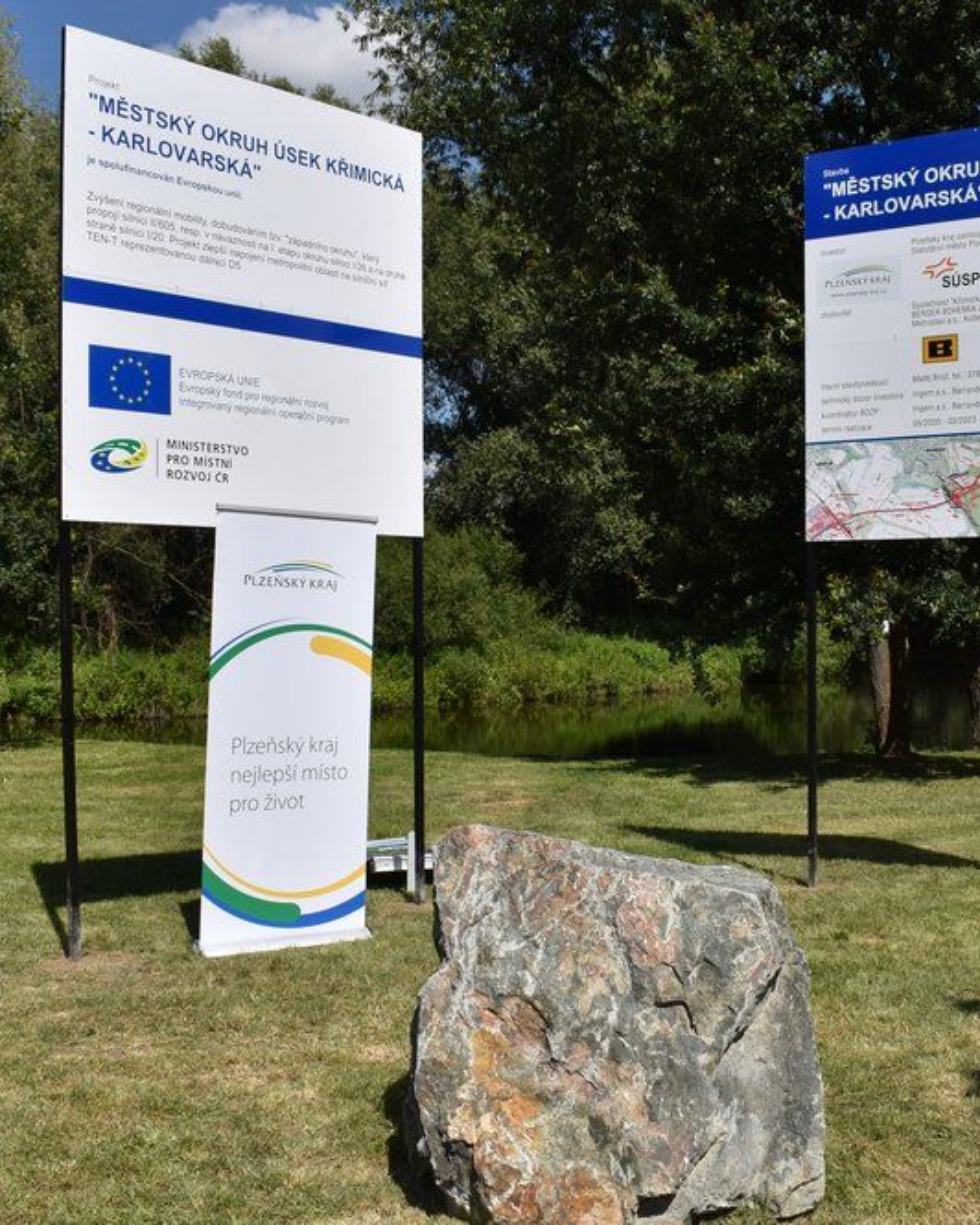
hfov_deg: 38.0
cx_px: 604
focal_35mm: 39
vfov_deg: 46.8
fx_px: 1414
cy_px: 612
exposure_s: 1/400
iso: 100
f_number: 10
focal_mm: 18
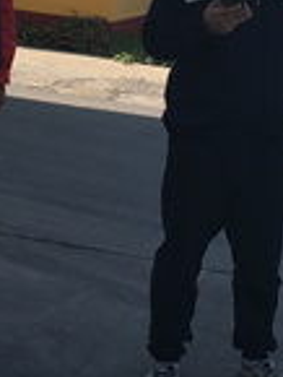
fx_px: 1306
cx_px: 148
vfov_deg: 16.1
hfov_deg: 12.4
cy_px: -8
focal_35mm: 120
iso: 25
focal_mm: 4.15
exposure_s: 1/1570
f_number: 2.2
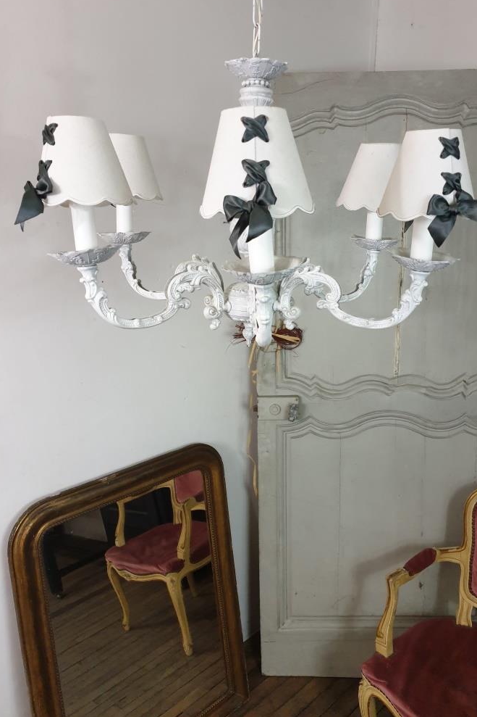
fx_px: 557
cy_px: 349
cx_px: 258
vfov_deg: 65.5
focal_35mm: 28
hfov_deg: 46.3
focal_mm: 4.3
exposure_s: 1/50
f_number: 1.5
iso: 320
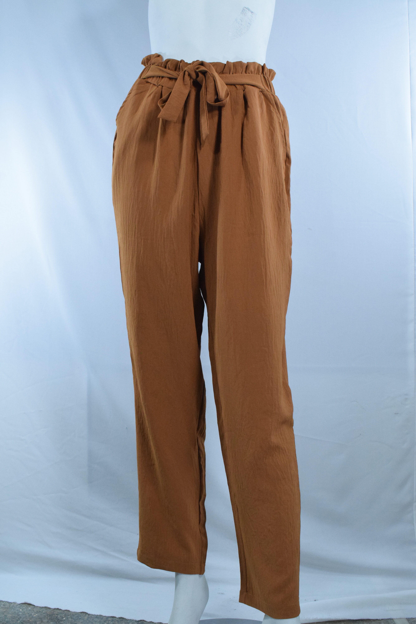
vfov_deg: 51.3
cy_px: 312
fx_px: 650
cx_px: 208
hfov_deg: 35.5
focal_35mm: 38
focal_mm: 25
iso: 3200
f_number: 10
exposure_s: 1/250
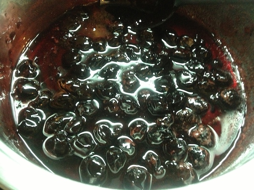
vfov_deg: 40.7
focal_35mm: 35
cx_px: 127
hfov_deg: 52.6
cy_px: 95
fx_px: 257
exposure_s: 1/15
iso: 640
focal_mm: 4.28
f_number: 2.4
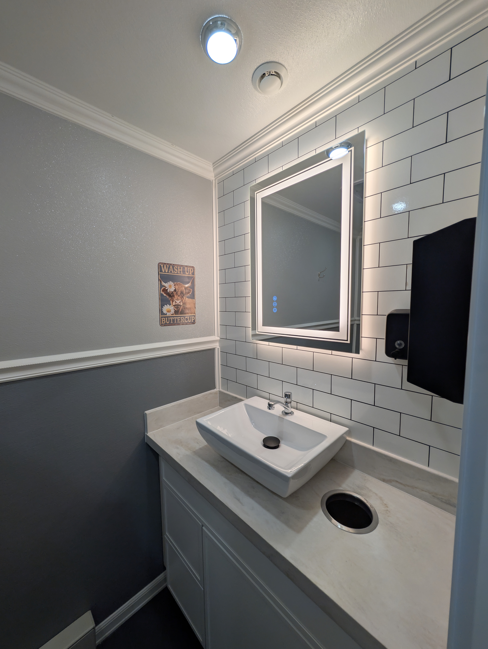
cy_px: 324
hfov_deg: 94.6
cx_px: 244
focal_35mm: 12
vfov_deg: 110.5
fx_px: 225
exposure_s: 1/327
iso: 57
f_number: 1.7
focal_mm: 2.02
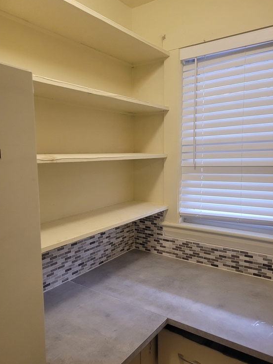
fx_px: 284
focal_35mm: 27
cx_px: 134
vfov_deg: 65.3
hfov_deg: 51.4
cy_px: 182
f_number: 1.8
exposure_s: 1/120
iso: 250
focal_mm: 5.4
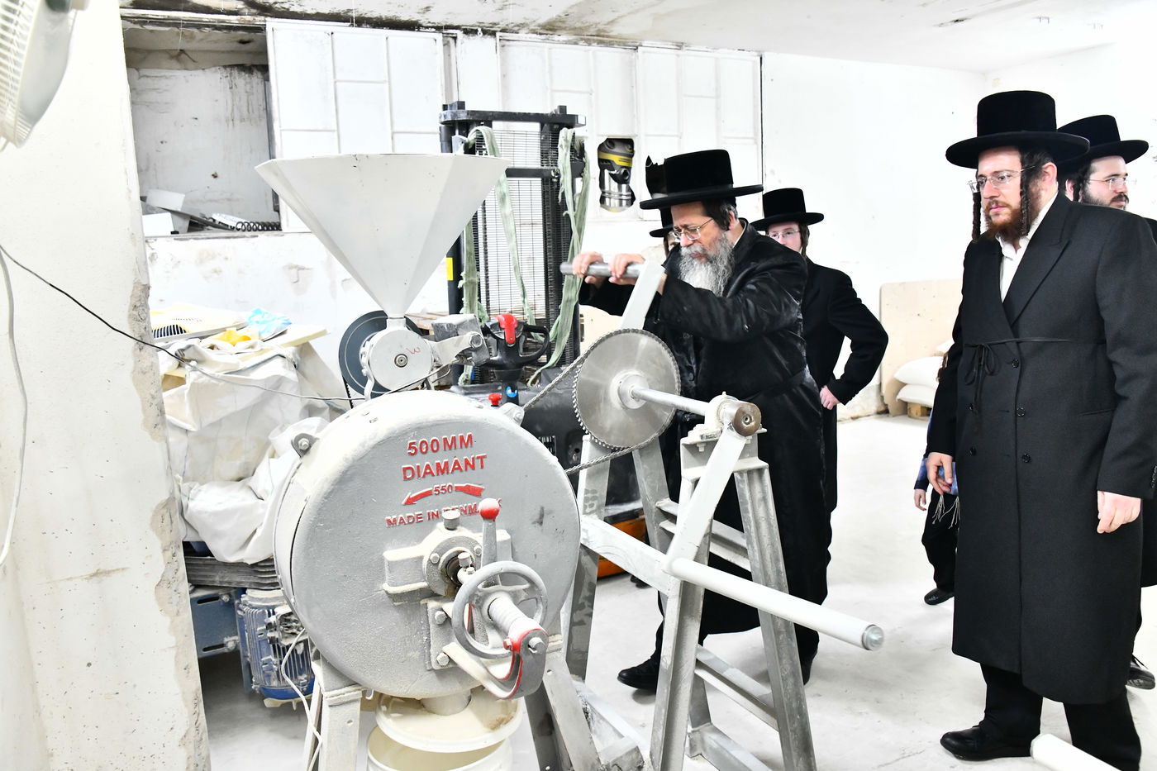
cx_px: 578
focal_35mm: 28
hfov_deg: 65.5
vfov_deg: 46.4
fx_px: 900
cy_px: 386
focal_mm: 28
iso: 5000
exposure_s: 1/160
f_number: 5.6
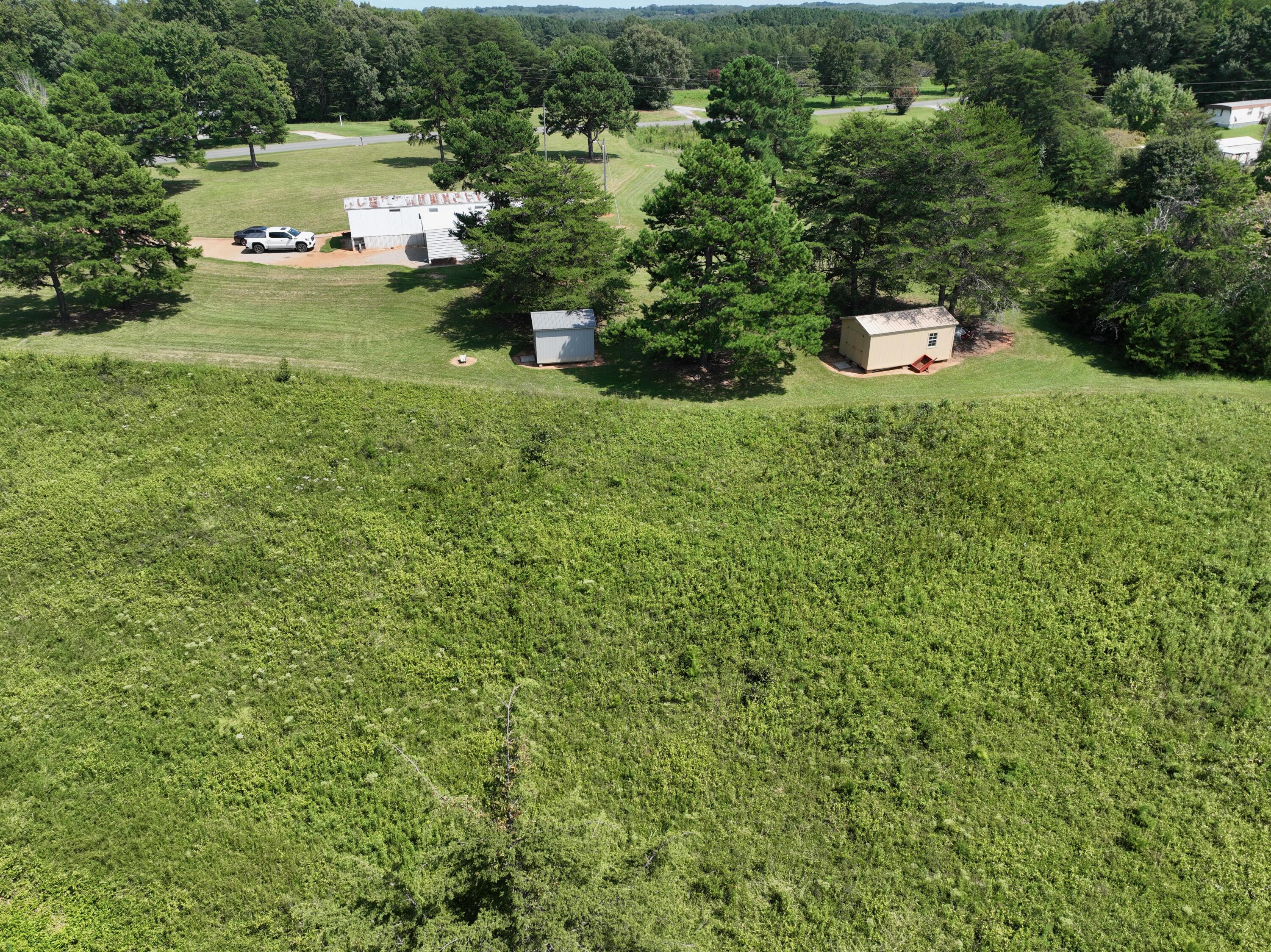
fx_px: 881
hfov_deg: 71.6
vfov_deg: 56.8
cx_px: 636
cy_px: 476
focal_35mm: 24
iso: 100
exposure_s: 1/1250
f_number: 2.8
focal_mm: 12.29
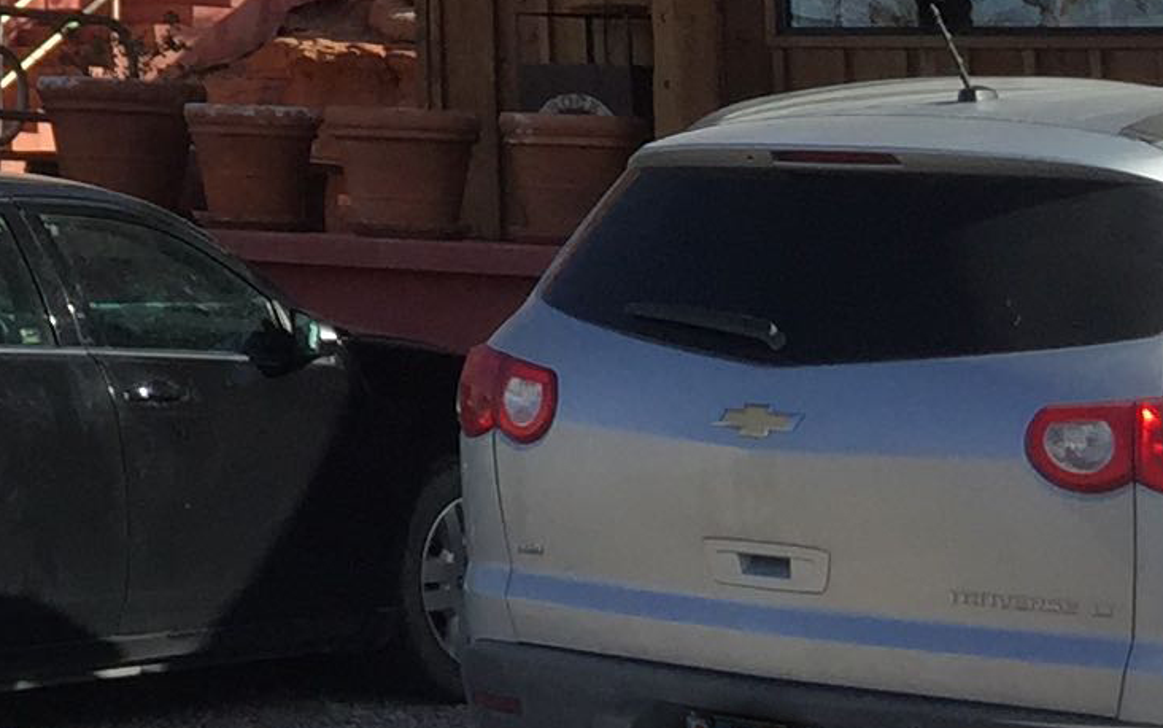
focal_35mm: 137
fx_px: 4344
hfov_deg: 13.9
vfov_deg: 8.9
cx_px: -771
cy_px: -863
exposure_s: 1/1099
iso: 32
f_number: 2.2
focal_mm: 4.15
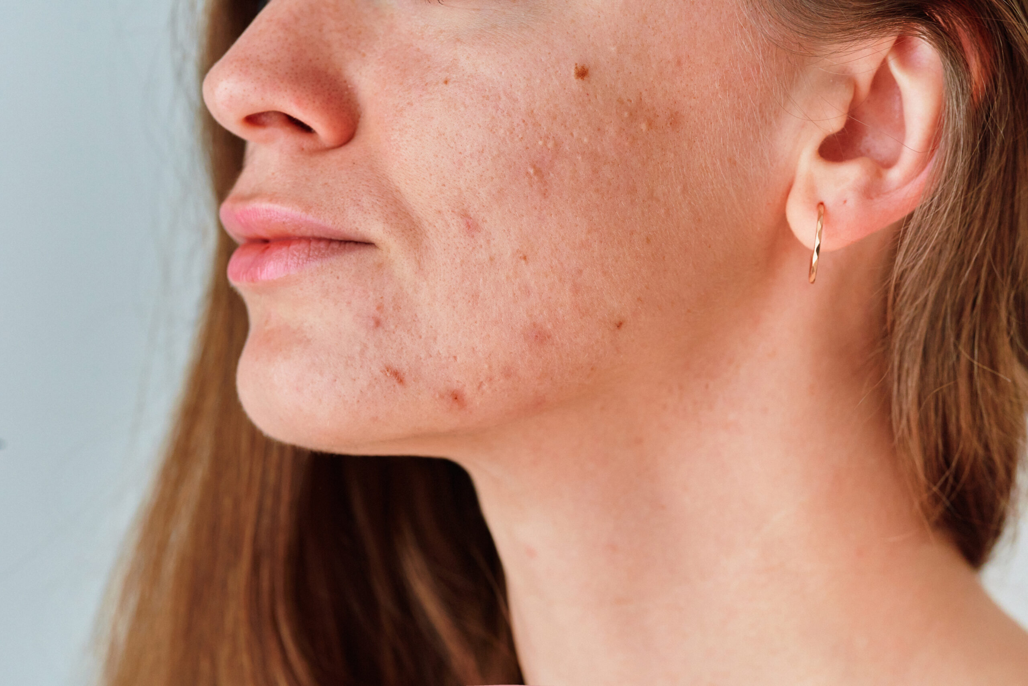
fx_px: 3855
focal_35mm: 135
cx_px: 514
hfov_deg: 15.2
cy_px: 343
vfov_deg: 10.2
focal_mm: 135
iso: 400
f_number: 6.3
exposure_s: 1/160
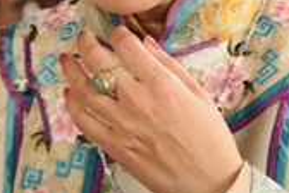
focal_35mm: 482
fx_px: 3869
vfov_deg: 2.8
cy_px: -128
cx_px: 77
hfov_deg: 4.3
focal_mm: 90
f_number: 7.1
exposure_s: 1/200
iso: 800
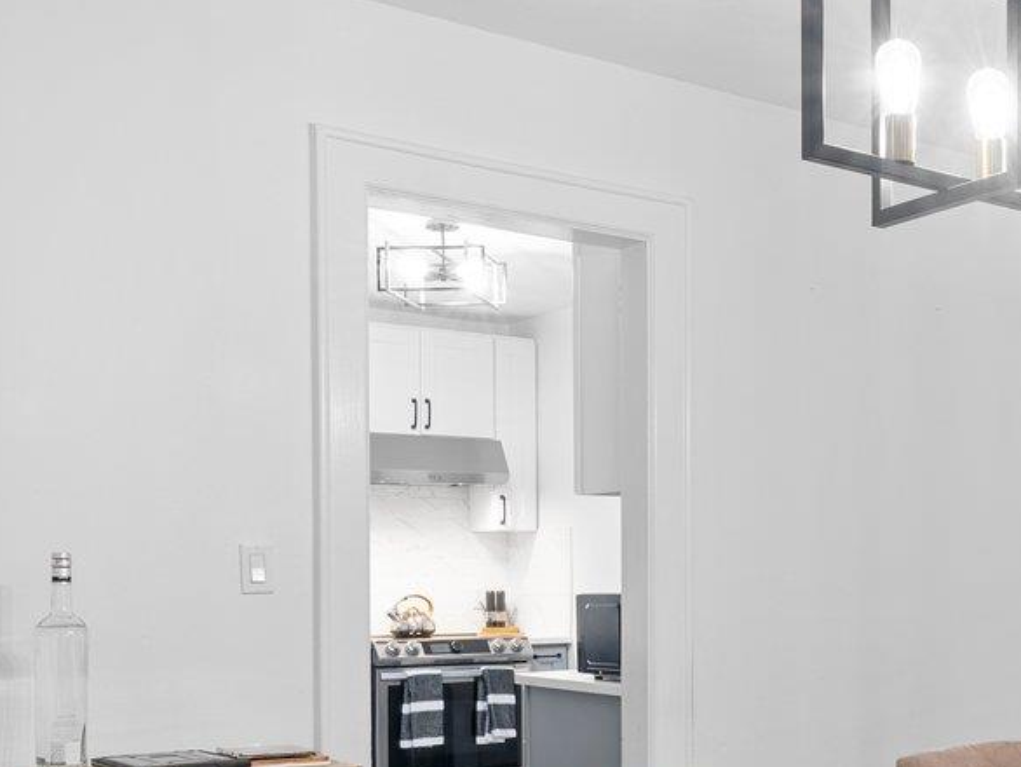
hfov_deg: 37.5
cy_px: 587
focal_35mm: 47
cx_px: 936
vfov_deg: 30.3
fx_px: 1387
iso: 200
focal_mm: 14
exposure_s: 1.6
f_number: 10
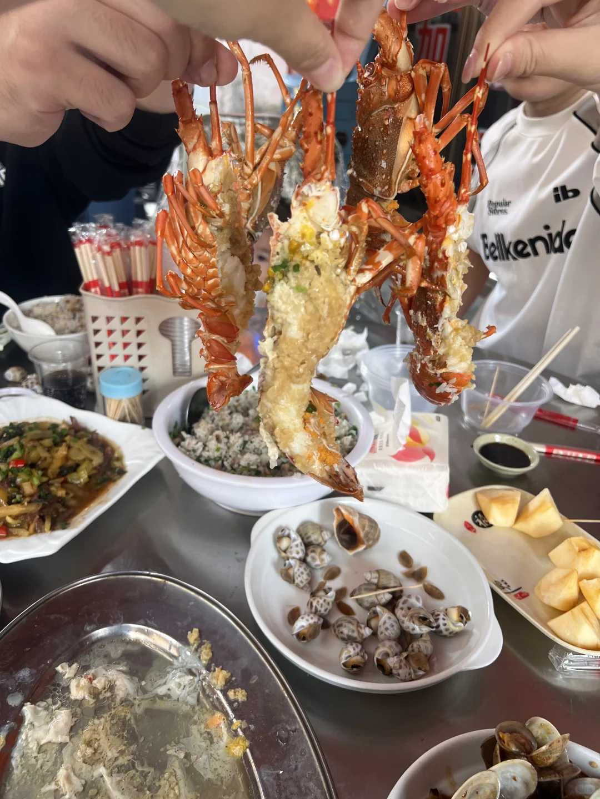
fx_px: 601
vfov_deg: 67.3
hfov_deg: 53.1
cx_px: 300
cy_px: 400
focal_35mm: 26
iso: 80
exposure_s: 1/100
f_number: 1.5
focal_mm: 5.7
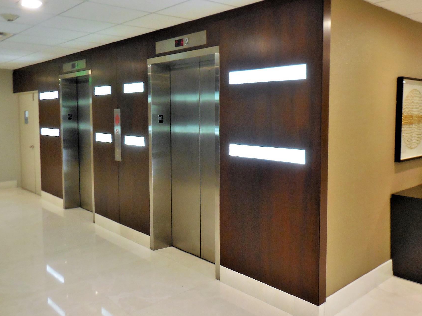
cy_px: 138
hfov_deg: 59.9
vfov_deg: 46.7
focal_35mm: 30
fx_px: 366
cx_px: 224
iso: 280
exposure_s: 1/25
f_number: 3.7
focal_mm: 4.5
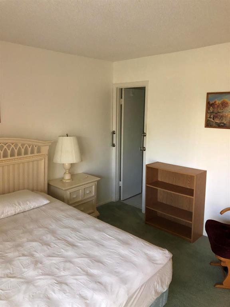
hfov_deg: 49.7
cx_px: 115
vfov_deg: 63.4
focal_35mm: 28
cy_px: 154
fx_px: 248
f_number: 1.8
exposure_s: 1/15
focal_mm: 4
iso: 100
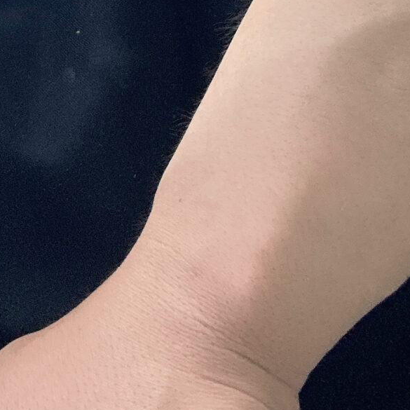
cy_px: -276
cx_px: -142
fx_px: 1193
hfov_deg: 18.1
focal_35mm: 89
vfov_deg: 16.9
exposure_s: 1/1497
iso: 25
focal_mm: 2.69
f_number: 1.9
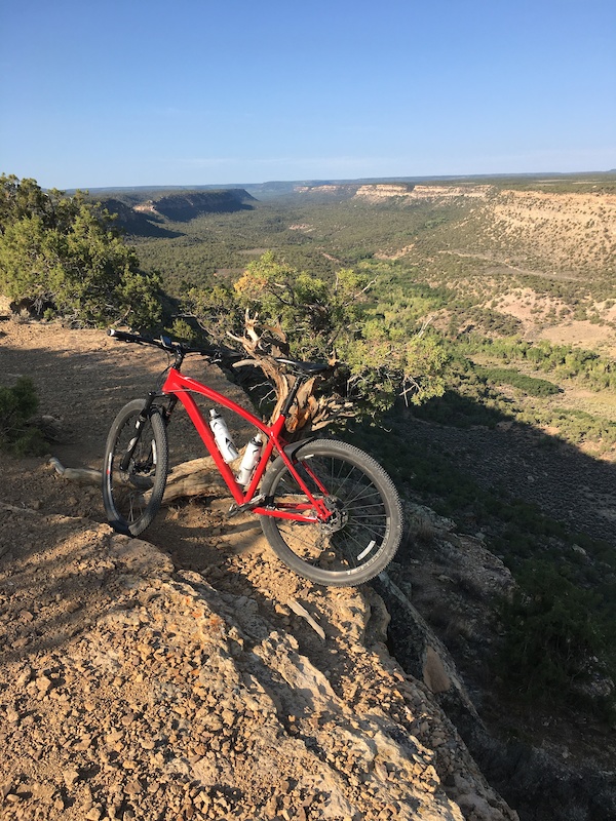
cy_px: 410
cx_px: 308
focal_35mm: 29
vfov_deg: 61.7
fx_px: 688
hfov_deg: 48.2
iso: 25
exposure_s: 1/855
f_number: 2.2
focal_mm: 4.15
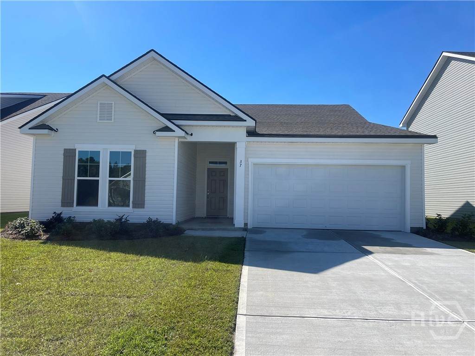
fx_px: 343
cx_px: 238
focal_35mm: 25
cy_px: 178
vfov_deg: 54.9
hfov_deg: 69.4
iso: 32
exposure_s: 1/4348
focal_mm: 5.1
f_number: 1.6
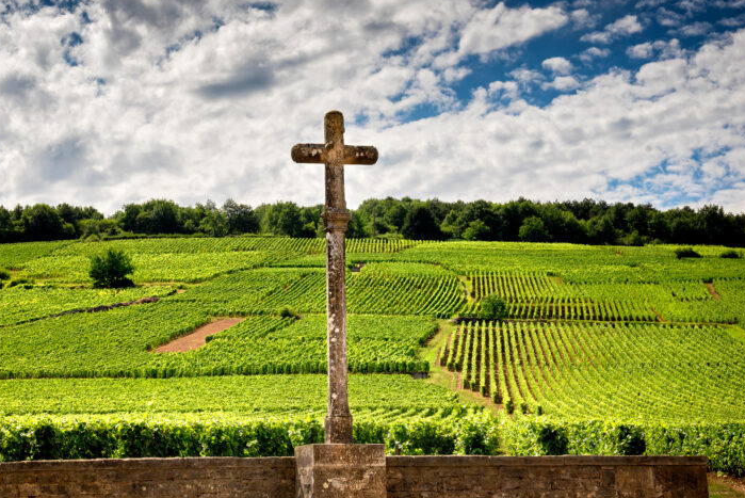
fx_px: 1760
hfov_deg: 23.8
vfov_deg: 16.1
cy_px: 258
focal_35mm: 85
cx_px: 229
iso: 200
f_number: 11
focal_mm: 58
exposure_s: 1/400
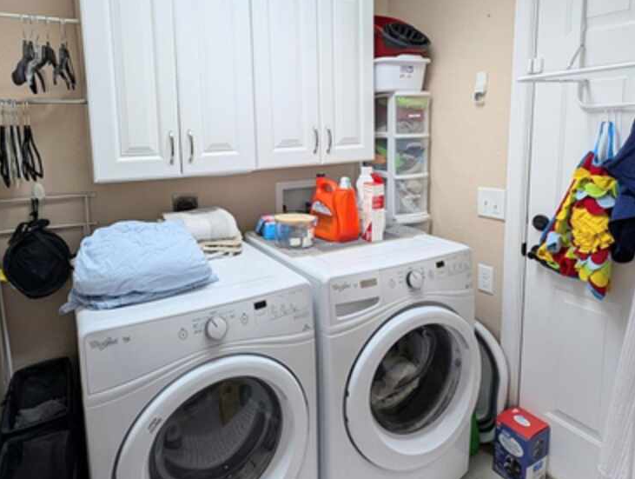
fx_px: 386
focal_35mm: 21
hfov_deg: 78.5
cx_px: 275
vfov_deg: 62.7
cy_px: 179
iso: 36
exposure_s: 1/147
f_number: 1.95
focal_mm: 2.23
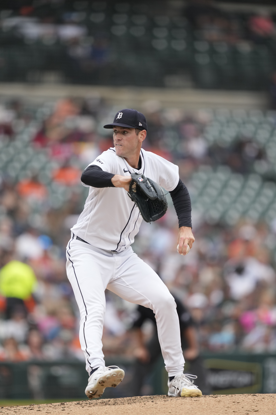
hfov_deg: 2.5
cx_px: 138
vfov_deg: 3.7
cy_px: 208
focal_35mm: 560
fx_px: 6439
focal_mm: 560
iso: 1000
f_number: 4
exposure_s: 1/2500
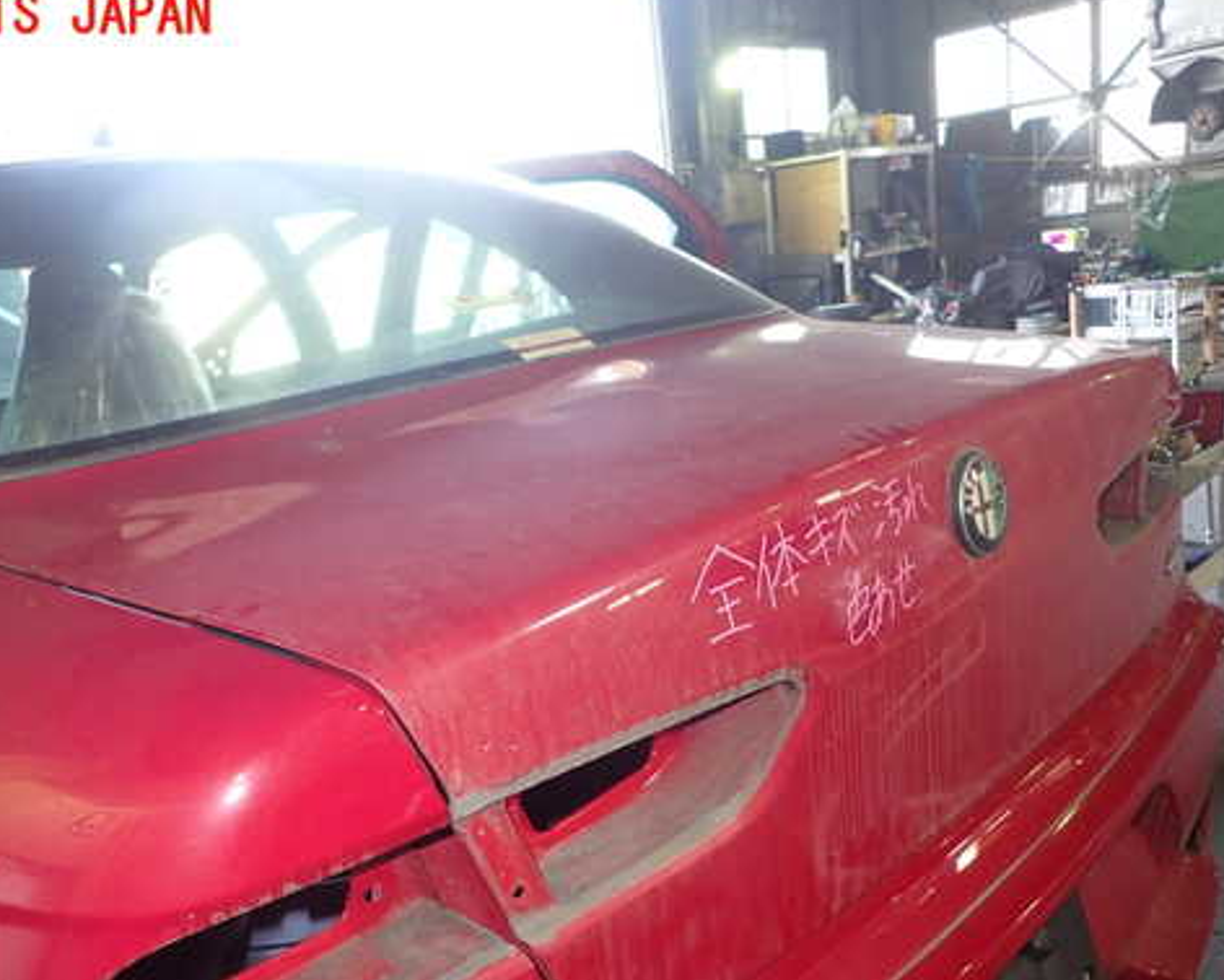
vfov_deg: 47.0
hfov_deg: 56.9
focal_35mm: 31
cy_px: 568
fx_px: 1123
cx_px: 519
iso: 200
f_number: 2
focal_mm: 4.5
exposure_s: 1/50
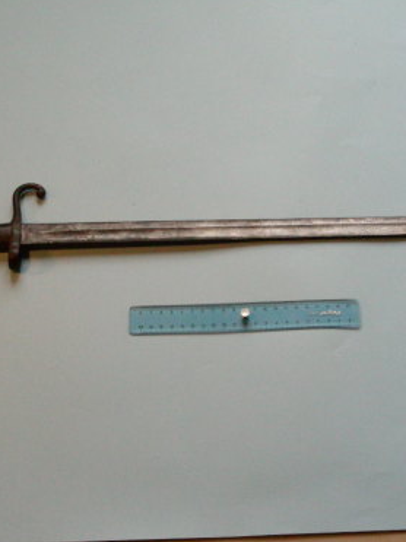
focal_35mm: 85
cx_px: 210
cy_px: 270
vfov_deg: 23.0
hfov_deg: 17.4
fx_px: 1330
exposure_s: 1/766
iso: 400
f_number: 4
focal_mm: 10.5
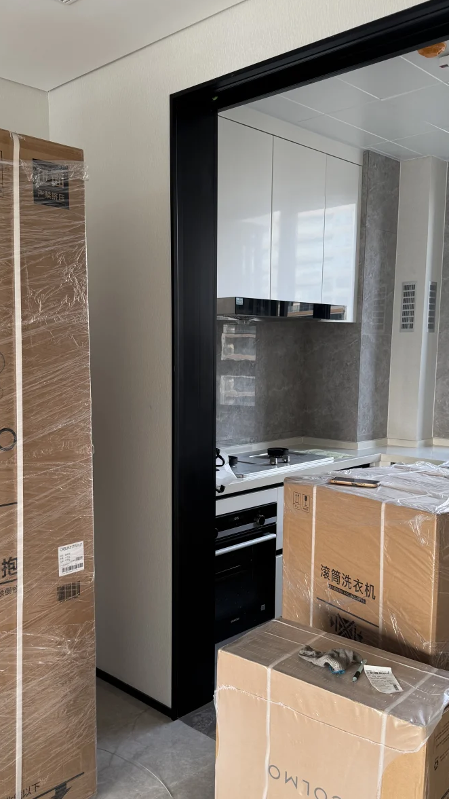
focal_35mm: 32
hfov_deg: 36.7
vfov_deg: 60.8
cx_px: 211
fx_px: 677
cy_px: 446
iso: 125
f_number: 1.78
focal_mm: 6.76
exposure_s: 1/121
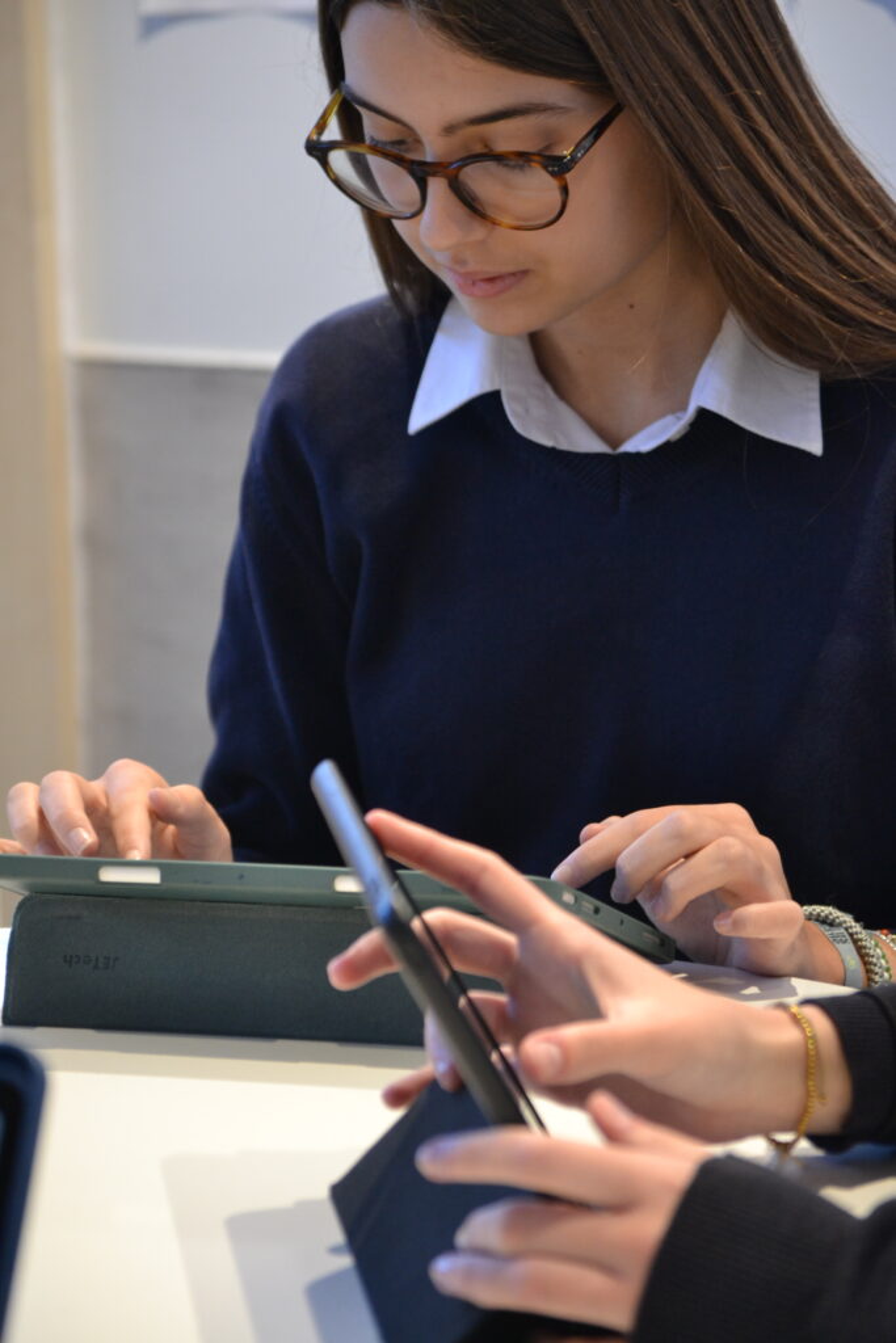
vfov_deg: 20.9
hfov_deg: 14.0
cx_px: 448
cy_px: 672
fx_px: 3638
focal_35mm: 98
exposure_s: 1/60
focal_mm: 65
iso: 1100
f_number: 4.2
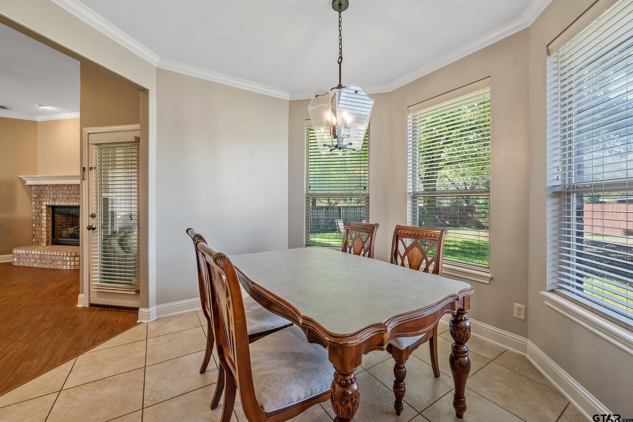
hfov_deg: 104.3
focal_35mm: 14
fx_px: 246
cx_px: 316
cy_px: 211
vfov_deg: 81.2
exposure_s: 1/25
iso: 800
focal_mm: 14
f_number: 8
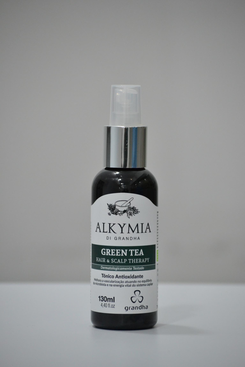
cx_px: 122
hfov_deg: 8.3
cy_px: 184
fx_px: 1684
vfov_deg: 12.5
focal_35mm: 165
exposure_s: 1/200
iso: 1600
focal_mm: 110
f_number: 5
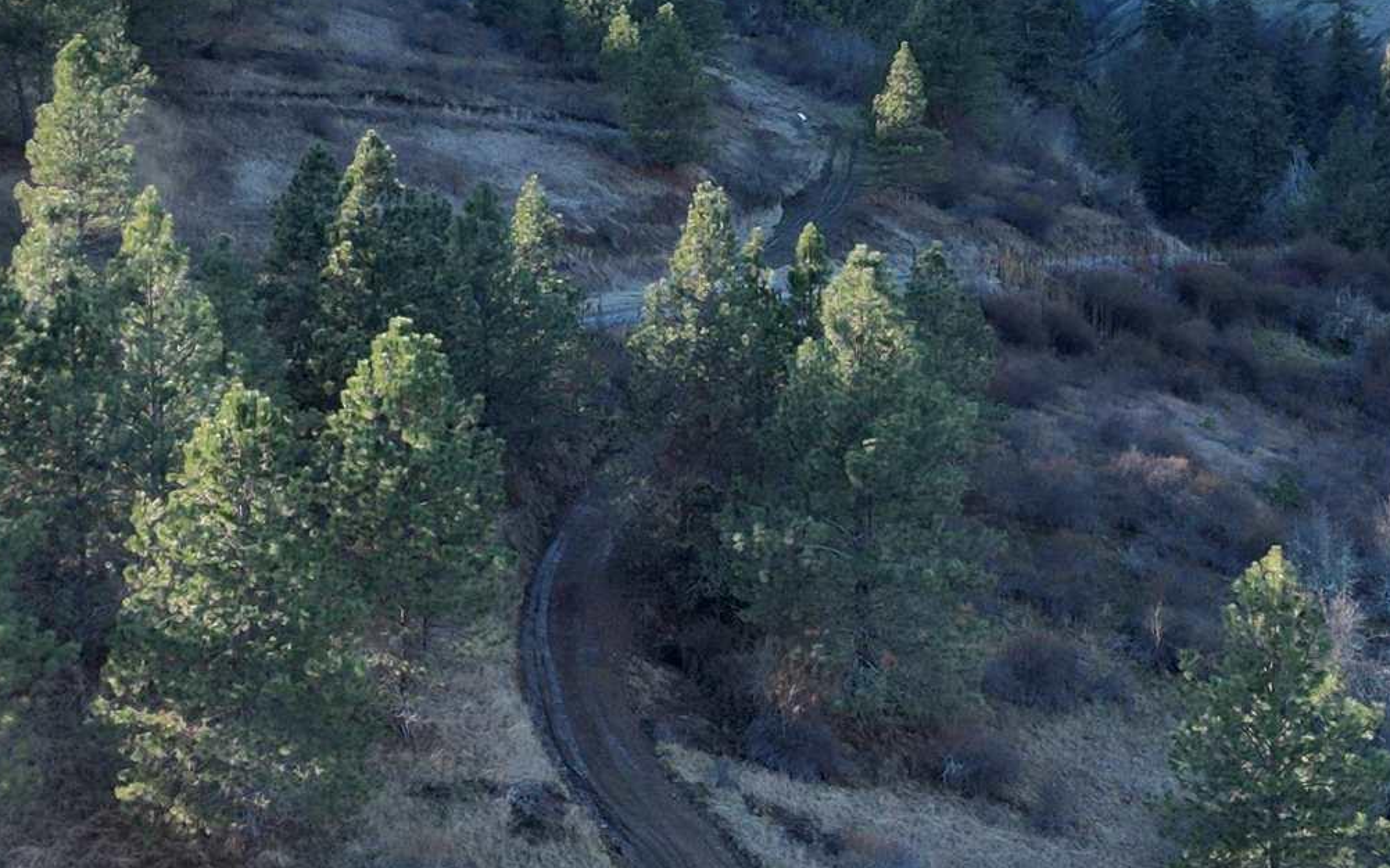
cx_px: 831
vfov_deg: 16.7
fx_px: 2954
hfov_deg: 26.4
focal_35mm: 78
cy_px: 294
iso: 100
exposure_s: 1/800
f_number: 1.7
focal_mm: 6.72
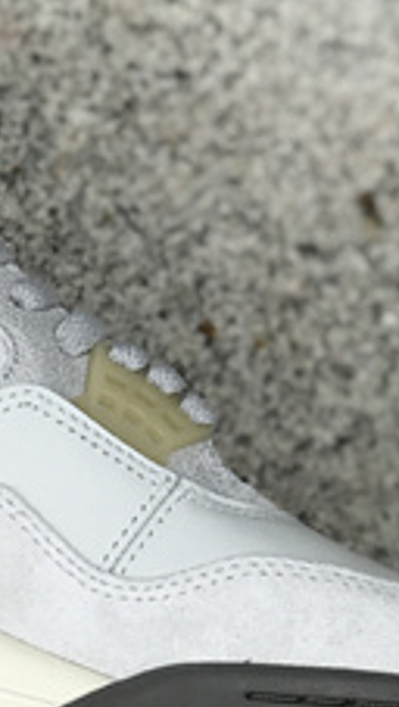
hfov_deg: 6.0
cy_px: 724
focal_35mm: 202
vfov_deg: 10.6
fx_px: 3792
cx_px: -125
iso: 20
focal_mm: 6.6
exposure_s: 1/244
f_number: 2.8
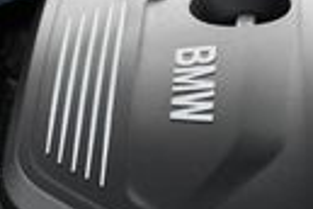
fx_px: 1556
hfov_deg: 11.4
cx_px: 325
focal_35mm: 179
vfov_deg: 7.5
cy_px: 314
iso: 200
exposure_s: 1/250
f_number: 7.1
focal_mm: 18
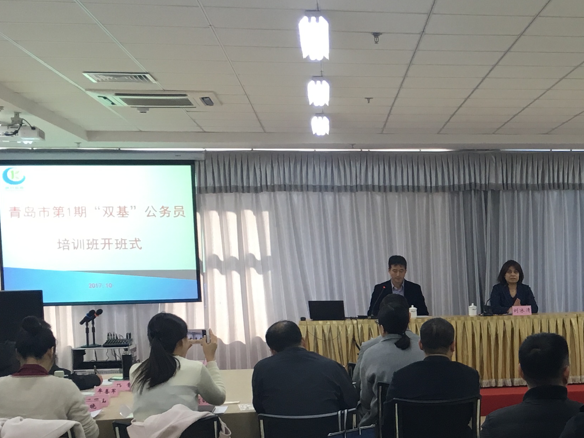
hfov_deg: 25.7
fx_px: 1198
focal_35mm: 71
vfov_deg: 20.4
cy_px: 376
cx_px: 616
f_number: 2.2
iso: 64
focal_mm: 4.15
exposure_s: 1/33
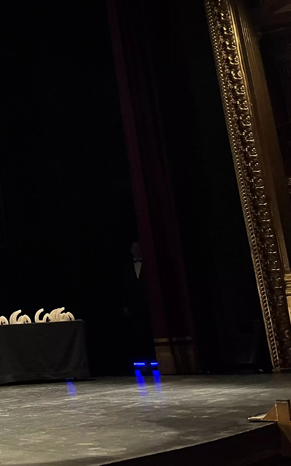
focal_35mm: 54
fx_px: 685
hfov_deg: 20.2
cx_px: -160
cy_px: 192
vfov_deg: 37.4
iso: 500
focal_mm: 5.1
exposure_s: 1/50
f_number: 1.6
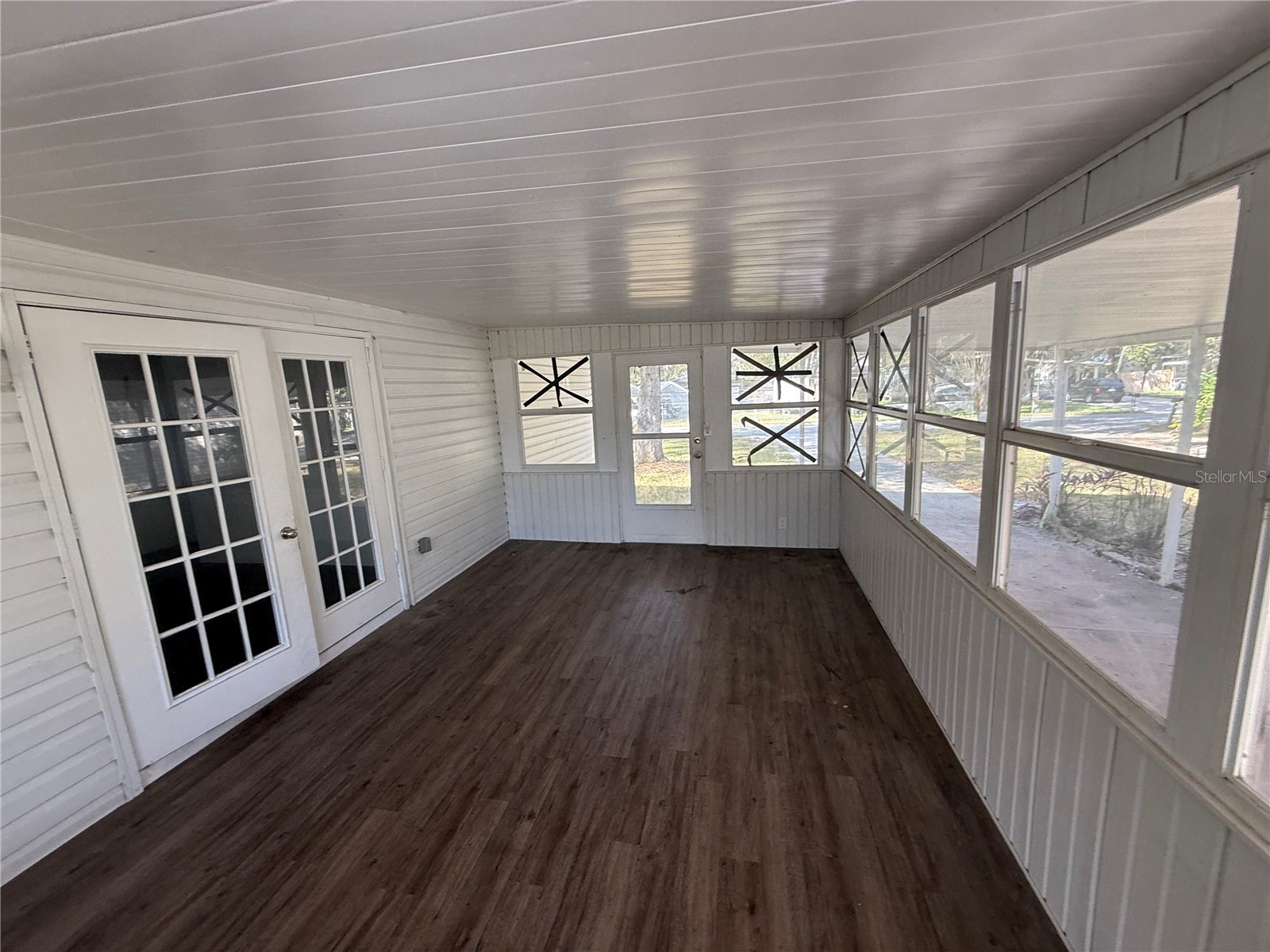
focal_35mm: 14
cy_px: 476
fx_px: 514
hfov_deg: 102.1
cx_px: 635
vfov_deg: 85.7
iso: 80
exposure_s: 1/99
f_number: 2.2
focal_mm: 2.22
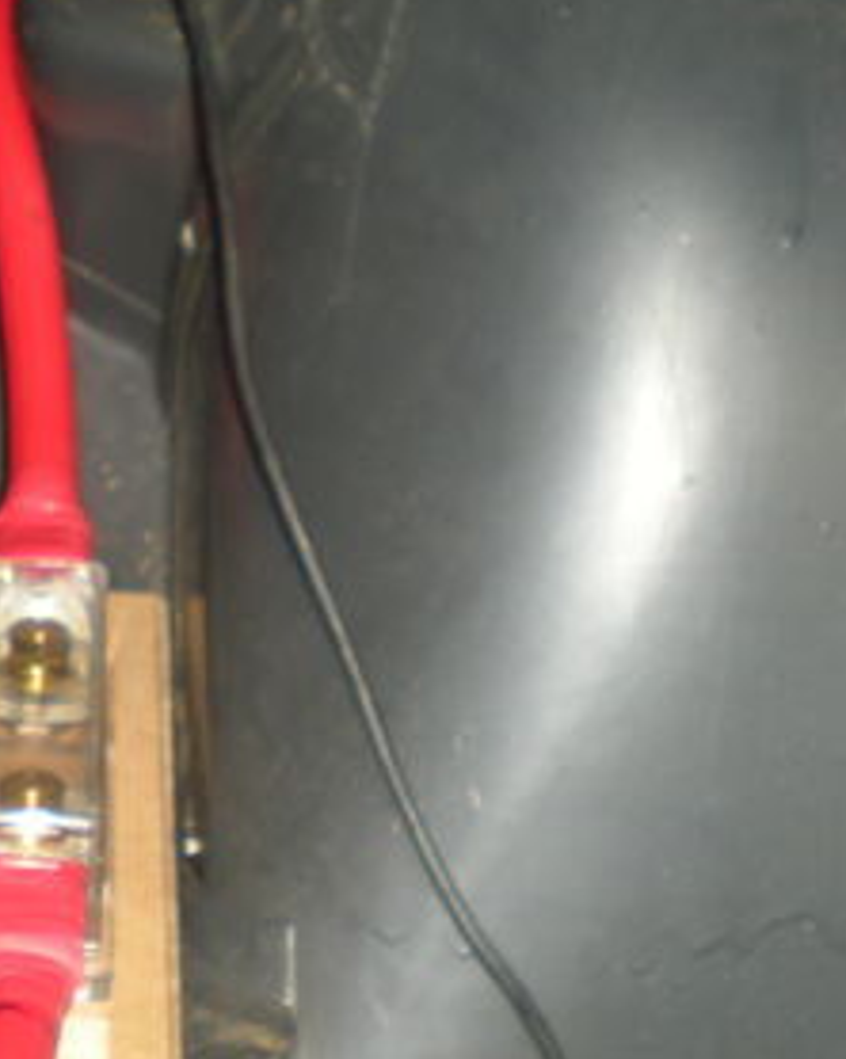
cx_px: -8
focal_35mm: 99
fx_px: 3102
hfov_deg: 15.2
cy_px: 491
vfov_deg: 19.4
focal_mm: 7.4
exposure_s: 1/60
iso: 67
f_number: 3.5
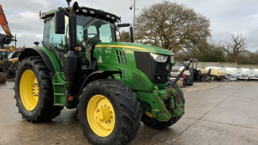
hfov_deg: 61.0
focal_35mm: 32
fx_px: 219
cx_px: 128
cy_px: 74
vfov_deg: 36.6
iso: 16
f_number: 1.8
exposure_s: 1/324
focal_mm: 3
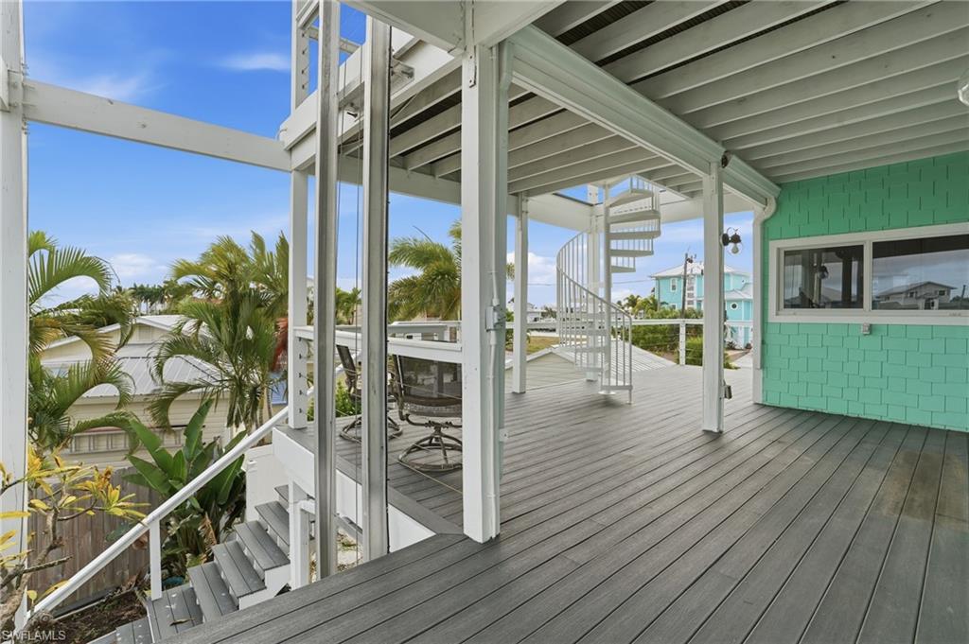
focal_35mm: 16
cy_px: 322
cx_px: 484
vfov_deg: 73.7
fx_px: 430
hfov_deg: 96.8
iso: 400
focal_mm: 16
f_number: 9
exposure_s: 1/1250
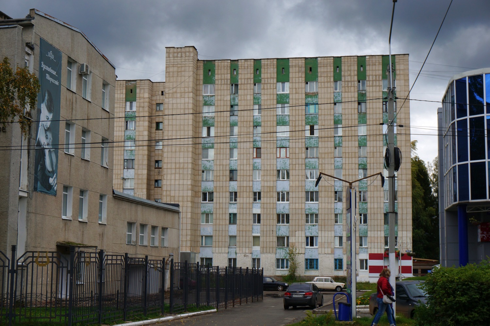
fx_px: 775
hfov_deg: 35.1
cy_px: 163
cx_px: 245
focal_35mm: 57
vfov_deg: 23.7
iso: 100
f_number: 11
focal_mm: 38
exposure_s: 1/80
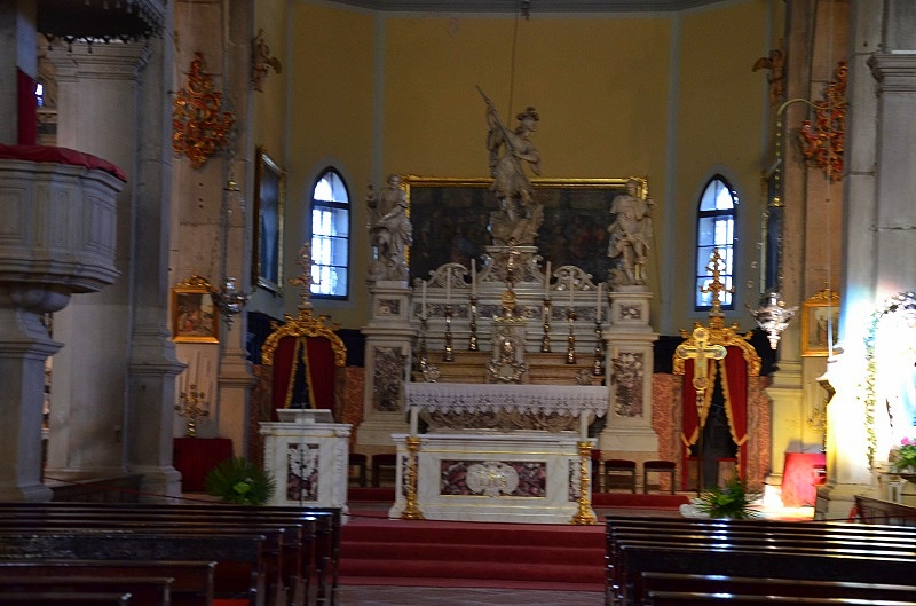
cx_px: 458
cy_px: 303
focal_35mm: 78
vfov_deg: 17.4
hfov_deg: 26.1
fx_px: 1980
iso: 1000
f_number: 5
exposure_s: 1/30
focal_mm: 52
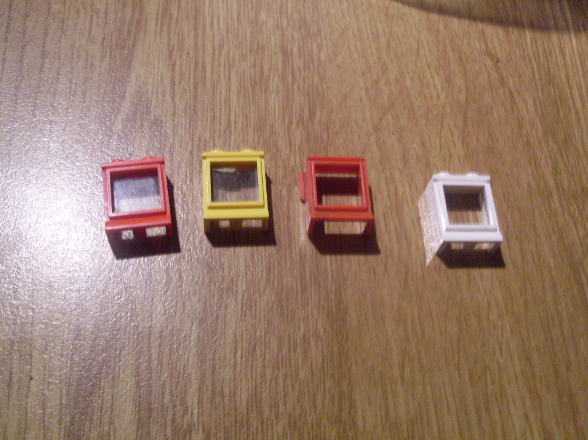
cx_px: 294
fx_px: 662
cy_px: 225
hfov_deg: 47.9
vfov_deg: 36.8
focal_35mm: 39
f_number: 2.8
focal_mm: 6.3
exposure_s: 1/6
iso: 200
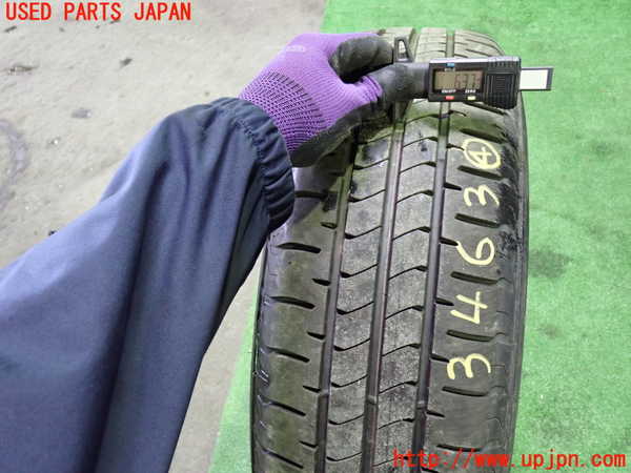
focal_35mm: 30
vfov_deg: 46.8
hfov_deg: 60.0
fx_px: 547
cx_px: 316
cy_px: 236
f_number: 2.3
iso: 800
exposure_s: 1/20
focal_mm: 5.4
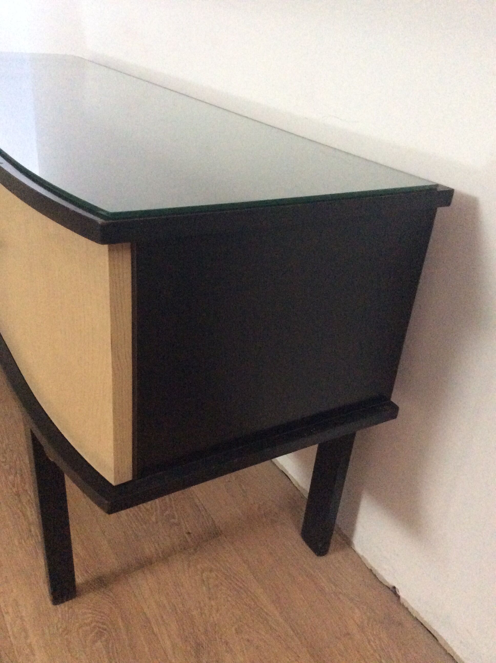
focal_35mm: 32
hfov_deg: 44.1
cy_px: 332
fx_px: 613
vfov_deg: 56.9
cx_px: 248
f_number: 2.4
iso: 400
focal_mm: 3.3
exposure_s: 1/17
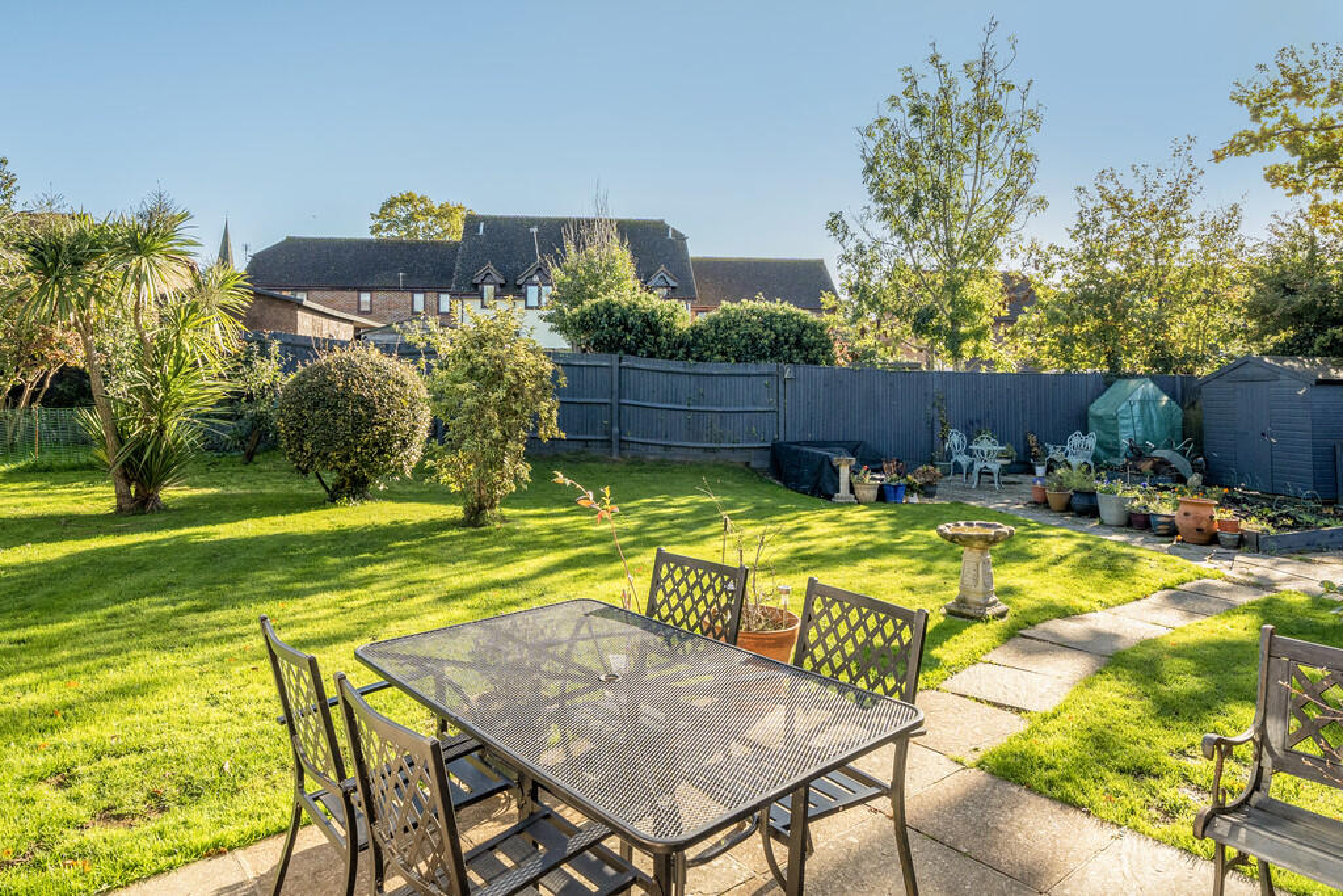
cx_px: 672
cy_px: 448
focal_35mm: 19
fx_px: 709
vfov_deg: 64.6
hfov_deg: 86.9
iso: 400
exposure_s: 1/320
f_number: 8
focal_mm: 13
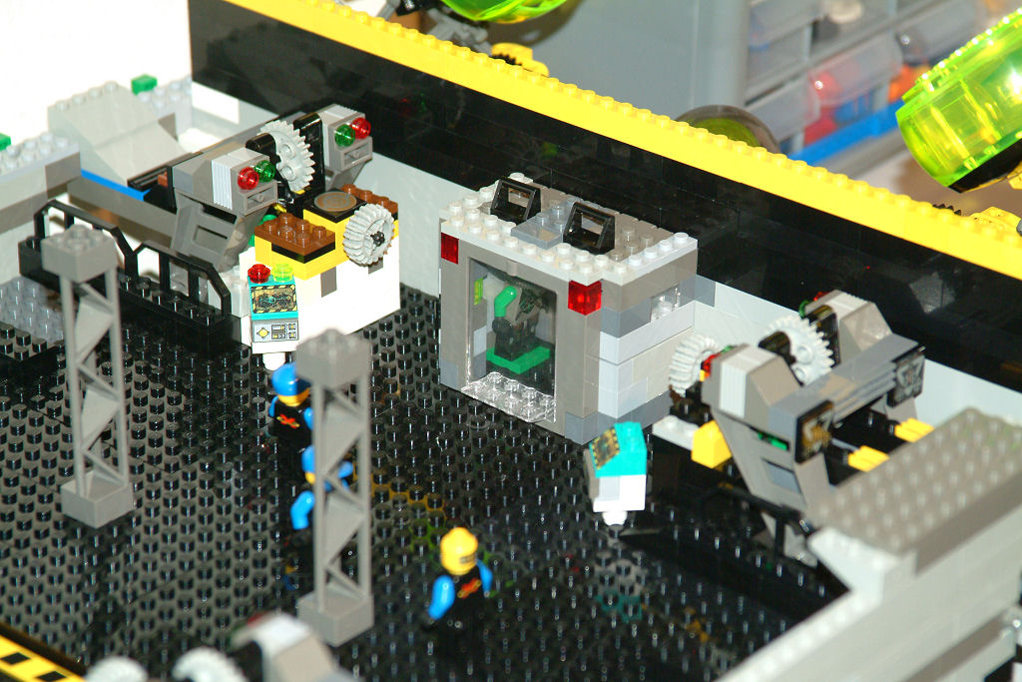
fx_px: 3577
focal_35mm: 126
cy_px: 341
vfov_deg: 10.9
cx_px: 511
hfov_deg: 16.3
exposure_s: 1/60
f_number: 4.5
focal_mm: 84
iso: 800
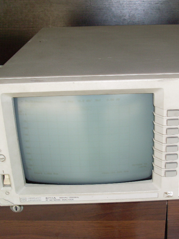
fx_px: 352
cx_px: 134
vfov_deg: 37.5
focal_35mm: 51
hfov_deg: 28.1
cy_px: 120
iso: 100
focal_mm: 6.3
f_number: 3
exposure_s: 1/45
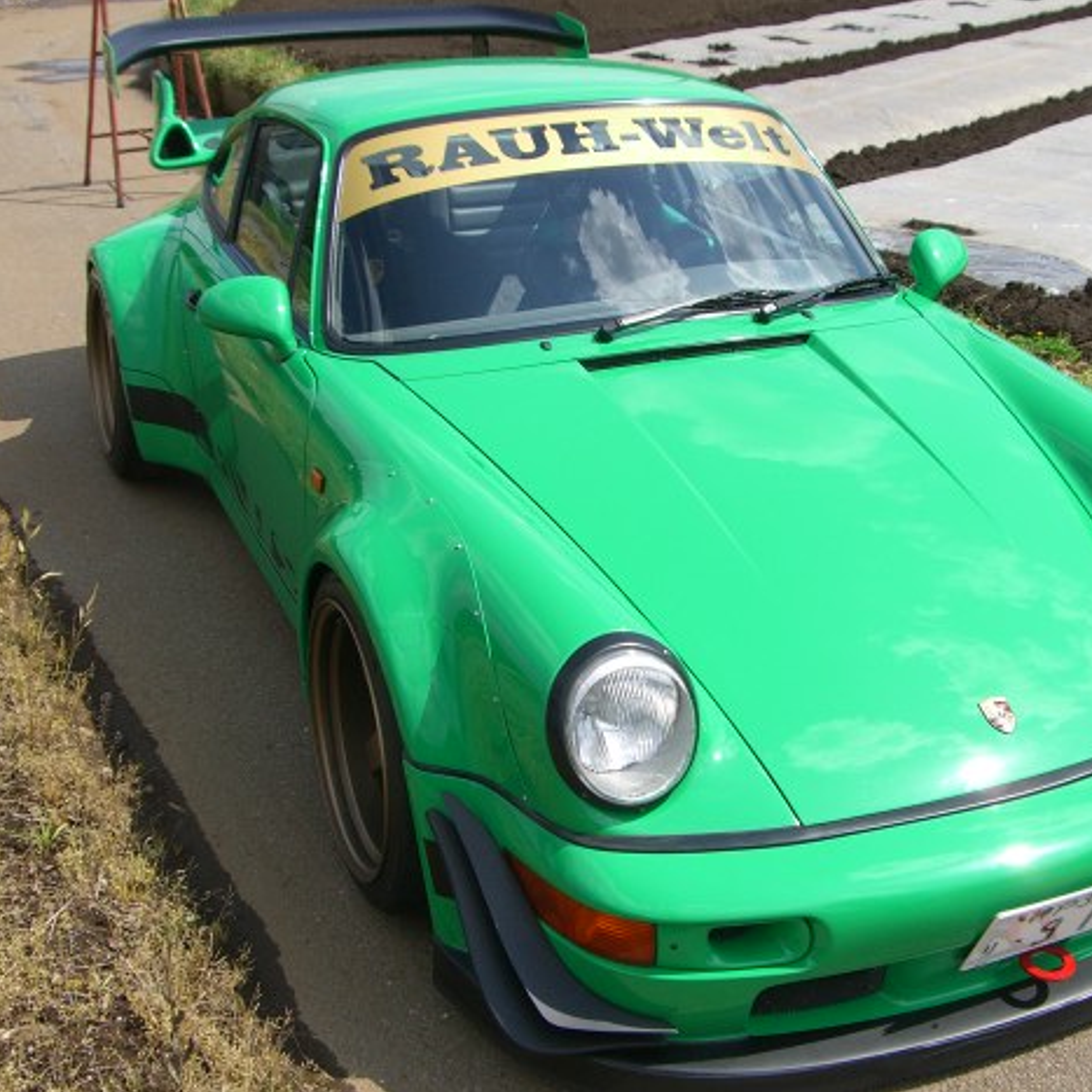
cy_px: 535
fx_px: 1642
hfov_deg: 36.5
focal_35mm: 46
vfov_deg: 36.8
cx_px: 706
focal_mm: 6.2
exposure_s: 1/500
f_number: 4.3
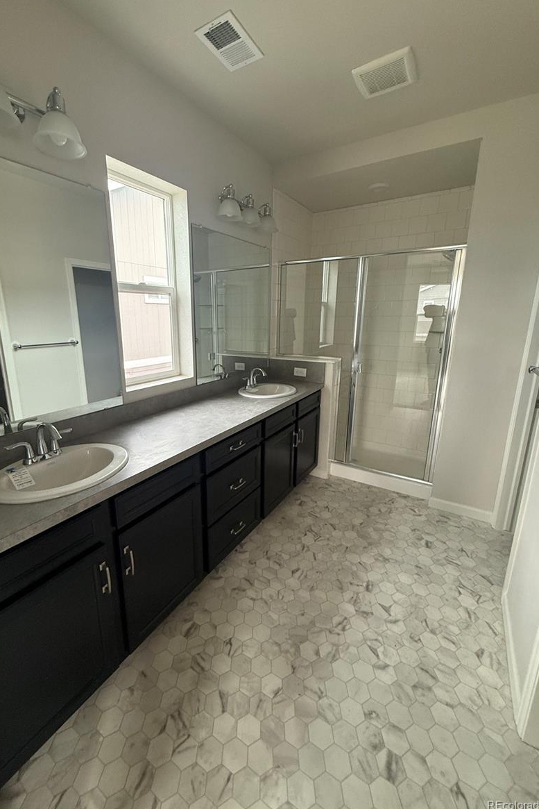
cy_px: 397
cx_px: 237
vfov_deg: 100.4
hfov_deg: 77.0
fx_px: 337
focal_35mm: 15
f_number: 2.2
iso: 250
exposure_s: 1/99
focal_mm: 2.22
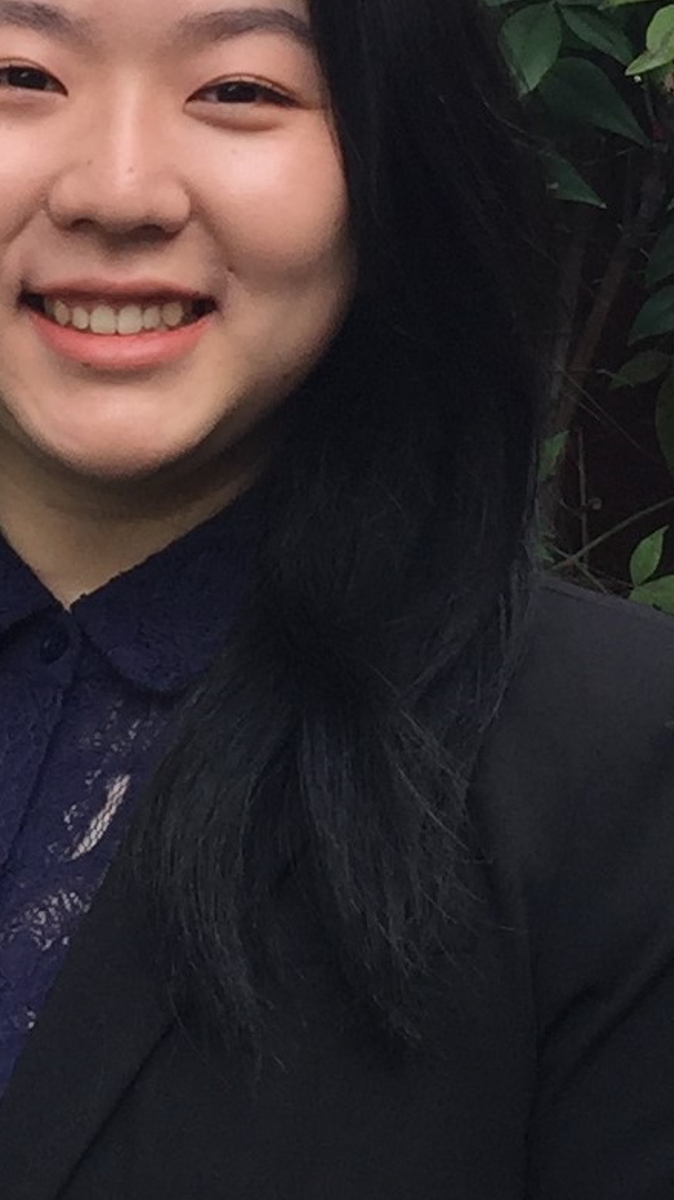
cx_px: 137
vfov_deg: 40.4
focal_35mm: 50
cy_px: 327
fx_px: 1589
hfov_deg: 23.6
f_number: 2.2
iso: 32
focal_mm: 4.15
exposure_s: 1/289
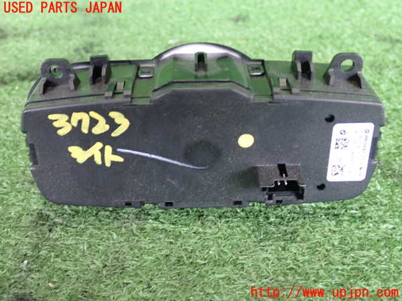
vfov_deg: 32.9
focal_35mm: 44
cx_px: 201
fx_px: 511
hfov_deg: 42.9
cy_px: 150
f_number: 2.9
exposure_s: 1/20
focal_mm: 7.84
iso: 800
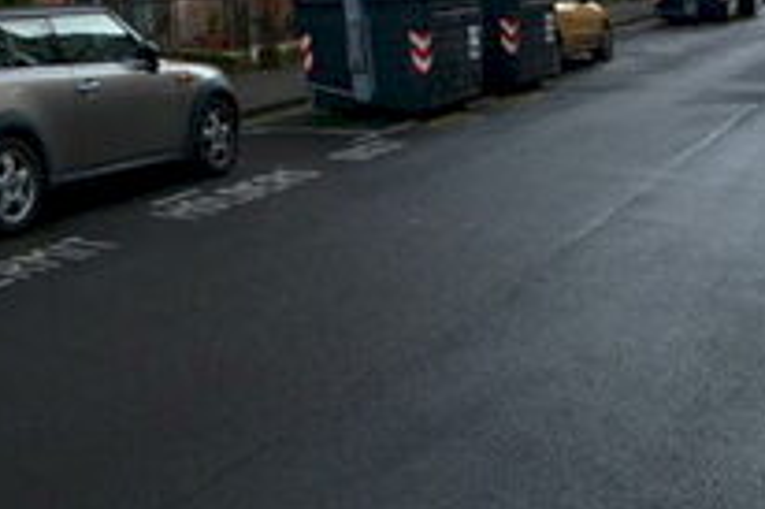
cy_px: -128
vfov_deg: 23.7
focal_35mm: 51
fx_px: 1083
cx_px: -52
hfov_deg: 34.3
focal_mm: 10
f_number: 5.6
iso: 360
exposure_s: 1/125
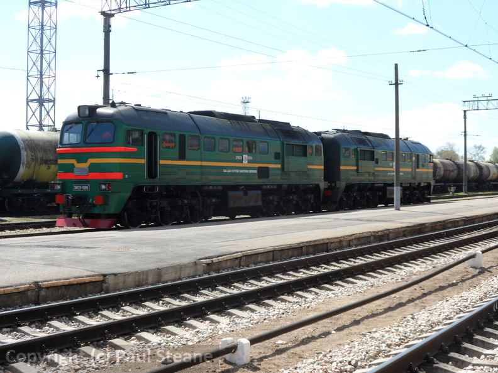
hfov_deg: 35.5
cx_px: 249
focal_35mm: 54
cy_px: 186
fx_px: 777
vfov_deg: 27.0
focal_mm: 9.8
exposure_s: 1/350
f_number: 4.1
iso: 80
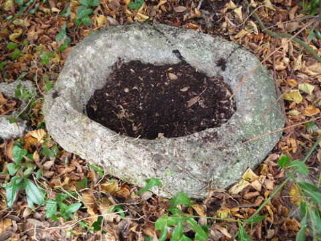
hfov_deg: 60.0
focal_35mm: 30
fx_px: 278
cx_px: 160
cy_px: 120
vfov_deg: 46.8
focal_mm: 5.2
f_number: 3.3
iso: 400
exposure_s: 1/13
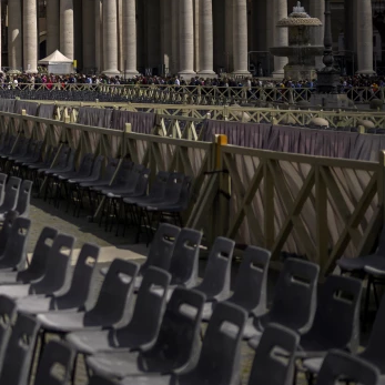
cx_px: -222
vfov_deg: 16.7
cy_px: 47
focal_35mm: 103
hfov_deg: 15.4
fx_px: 1296
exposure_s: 1/32000
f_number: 1.8
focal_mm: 35
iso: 100
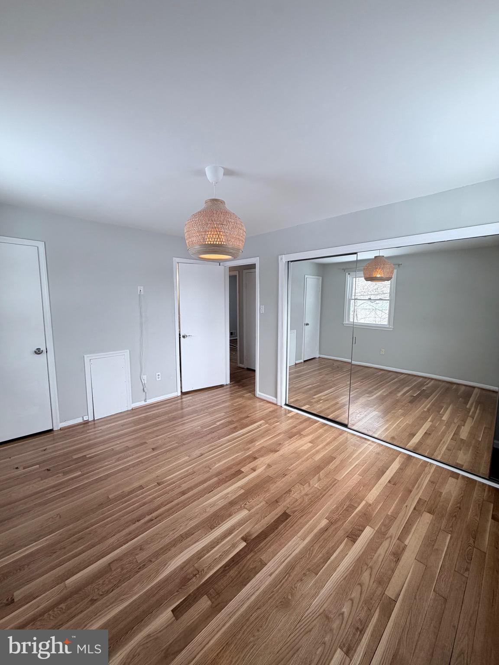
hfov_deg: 85.7
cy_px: 332
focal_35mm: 14
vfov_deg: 102.1
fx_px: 269
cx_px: 250
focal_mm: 2.22
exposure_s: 1/120
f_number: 2.2
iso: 125
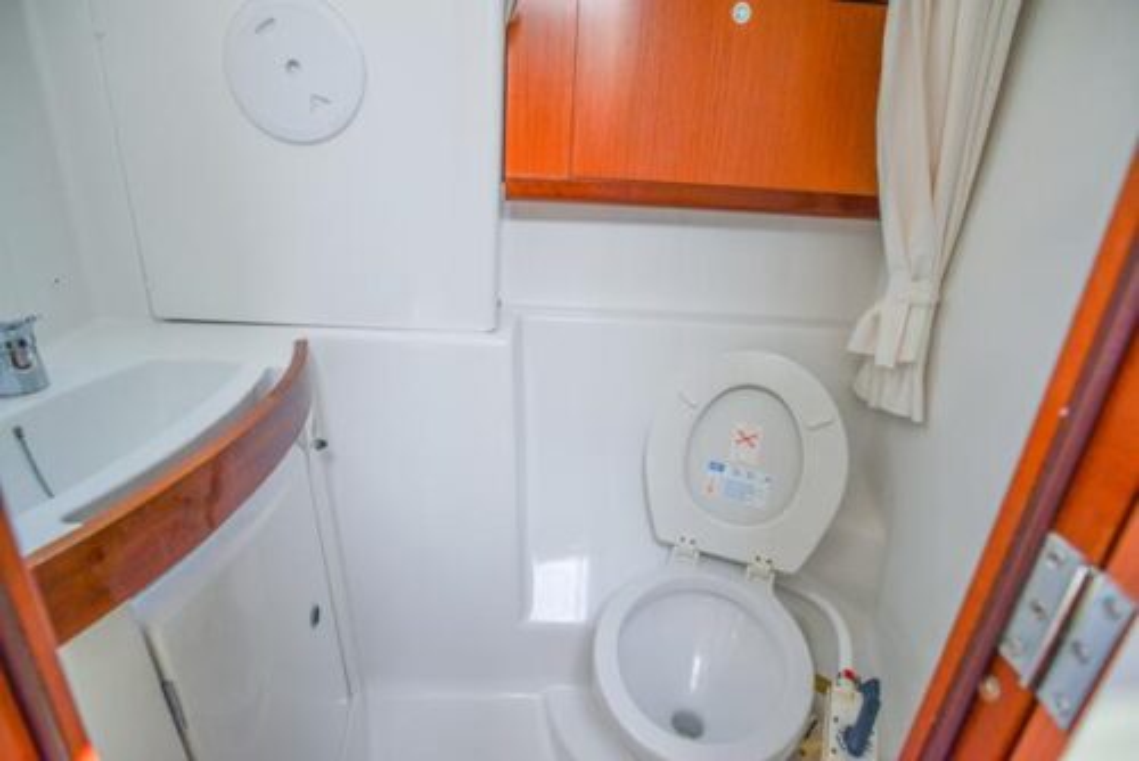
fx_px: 538
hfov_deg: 93.2
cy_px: 380
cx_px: 570
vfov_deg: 70.5
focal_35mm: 17
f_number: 5
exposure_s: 1/100
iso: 1000
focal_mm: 17
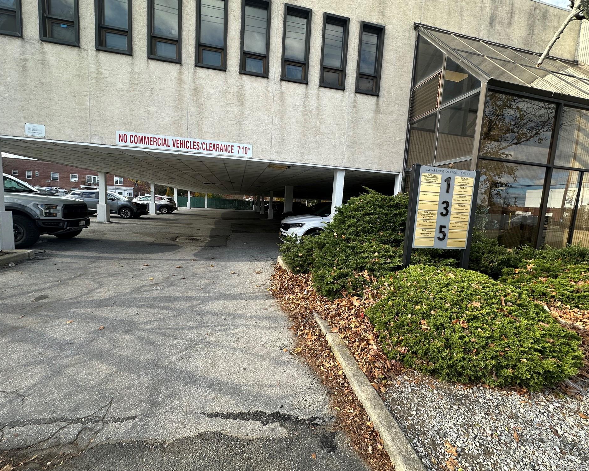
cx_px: 296
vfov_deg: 84.0
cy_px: 232
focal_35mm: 15
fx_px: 261
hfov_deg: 96.8
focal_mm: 2.22
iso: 40
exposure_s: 1/362
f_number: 2.2
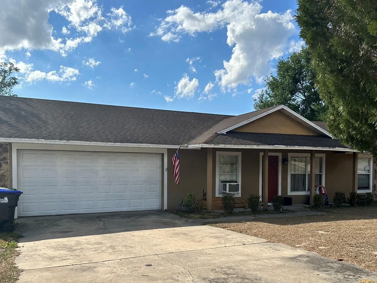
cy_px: 177
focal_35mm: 32
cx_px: 184
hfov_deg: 56.8
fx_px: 349
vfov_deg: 43.8
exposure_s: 1/5848
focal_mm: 6.86
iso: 80
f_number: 1.78
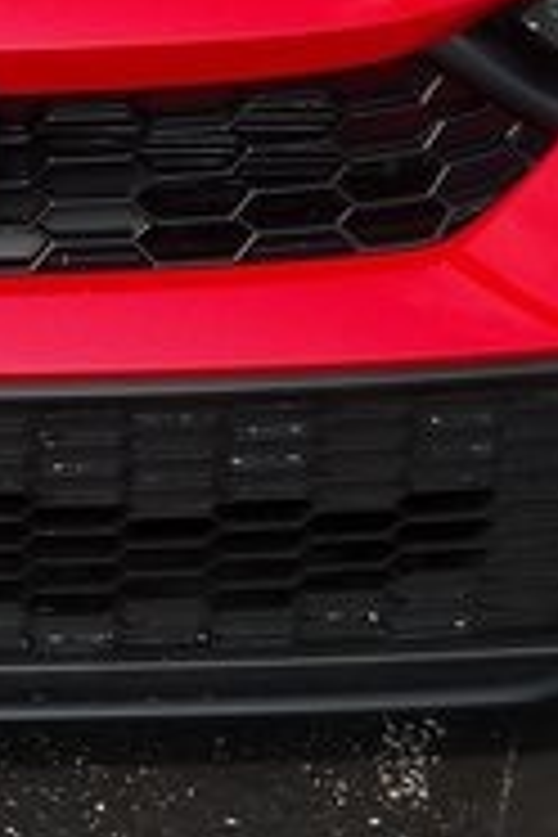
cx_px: -126
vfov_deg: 16.6
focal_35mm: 118
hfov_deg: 11.4
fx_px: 2743
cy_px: -162
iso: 100
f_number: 3.6
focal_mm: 5.9
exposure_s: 1/522
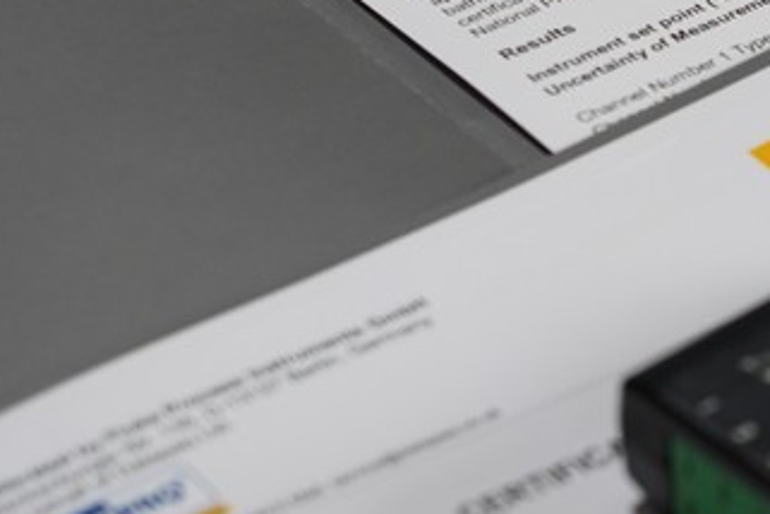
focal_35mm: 294
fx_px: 6288
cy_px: 34
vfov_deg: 4.7
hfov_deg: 7.0
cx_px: 948
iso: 1600
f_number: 5.6
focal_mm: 105
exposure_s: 1/125
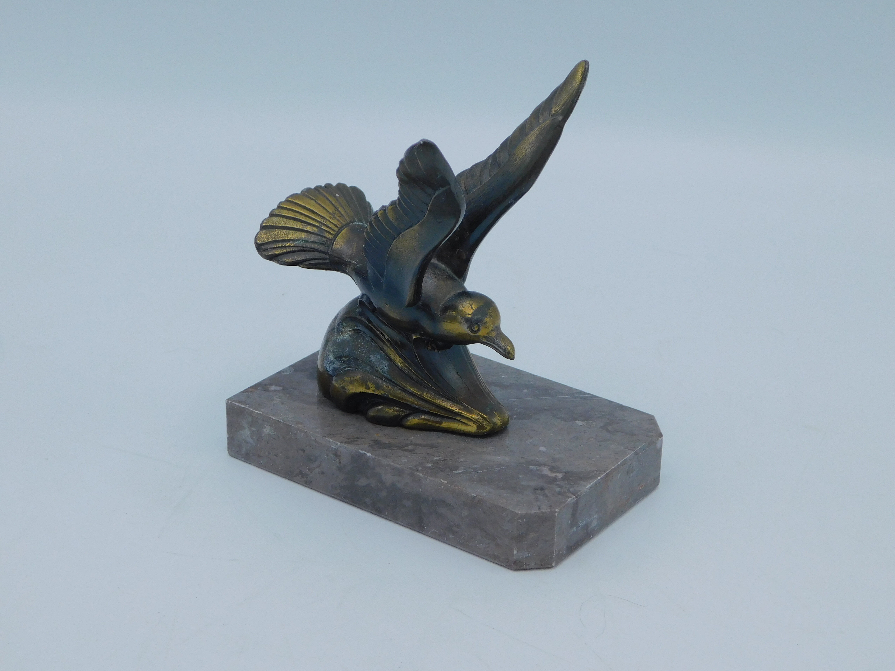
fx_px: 1836
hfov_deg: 27.4
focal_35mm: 71
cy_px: 336
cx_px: 448
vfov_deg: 20.7
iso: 125
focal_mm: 12.6
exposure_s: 1/125
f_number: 4.3
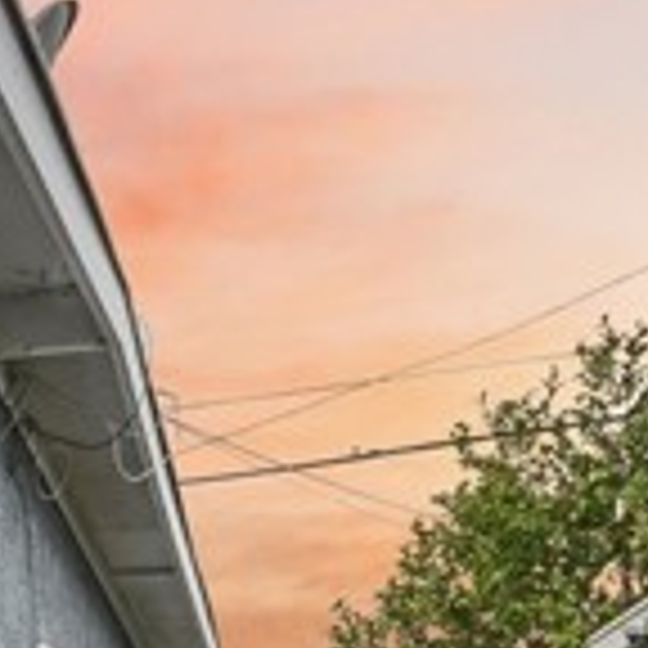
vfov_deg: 23.1
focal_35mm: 64
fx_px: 1355
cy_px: 893
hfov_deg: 23.1
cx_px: -248
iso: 250
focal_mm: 17
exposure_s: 1/10
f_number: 22
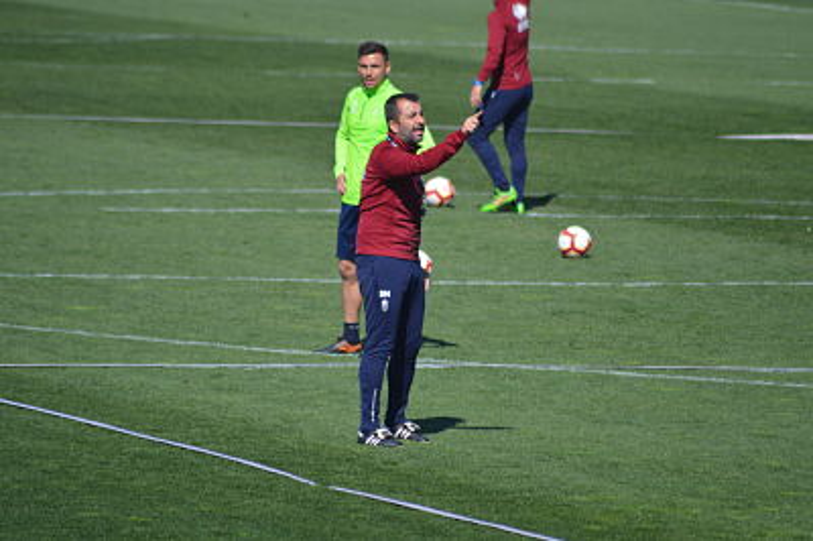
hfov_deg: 4.6
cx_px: 406
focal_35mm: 450
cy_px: 270
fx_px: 10154
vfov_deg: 3.0
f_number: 5.6
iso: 360
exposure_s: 1/2000
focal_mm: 300
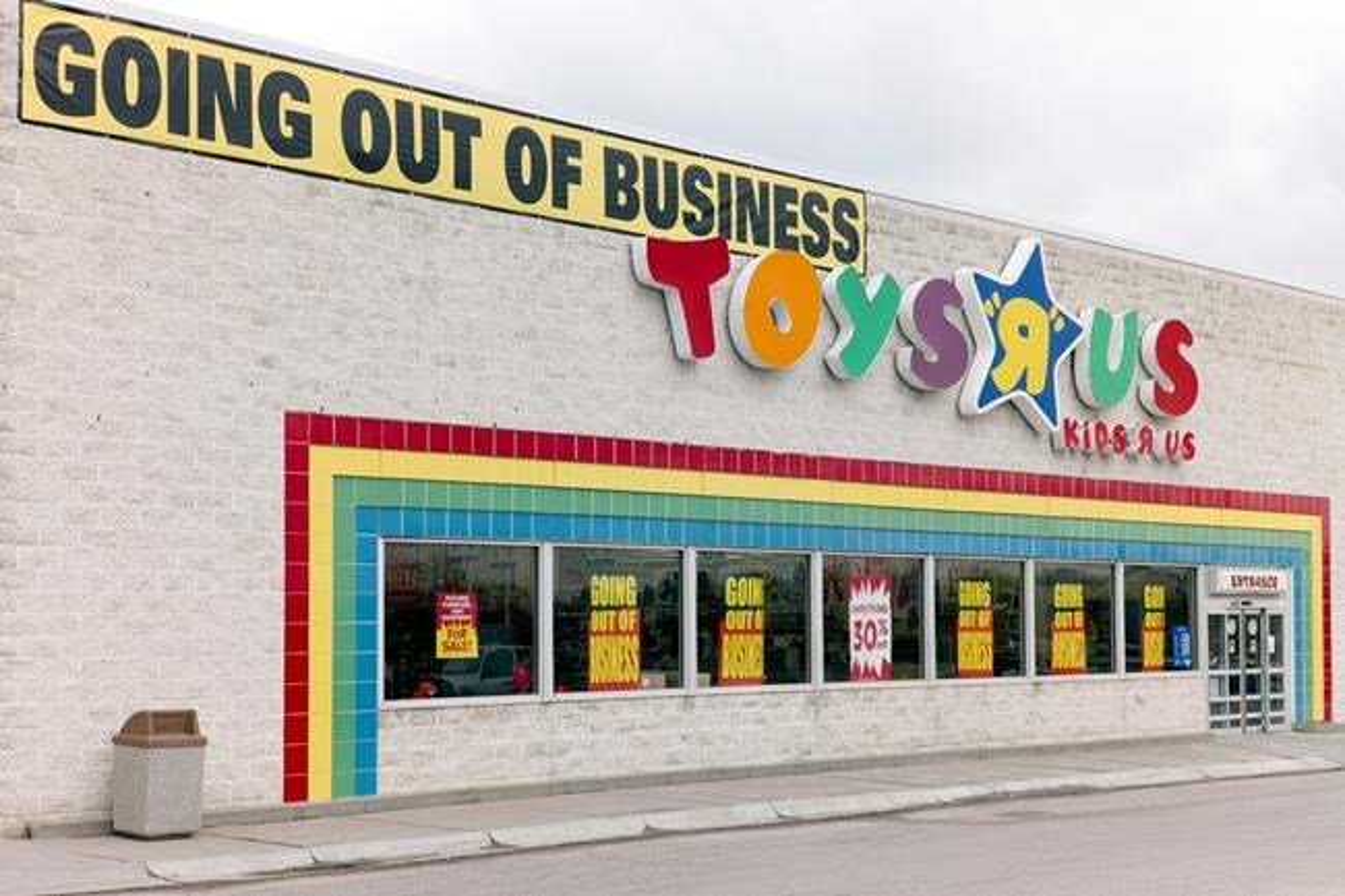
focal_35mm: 21
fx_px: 784
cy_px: 448
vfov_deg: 59.5
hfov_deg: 81.2
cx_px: 672
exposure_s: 1/125
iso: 200
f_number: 8
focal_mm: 21
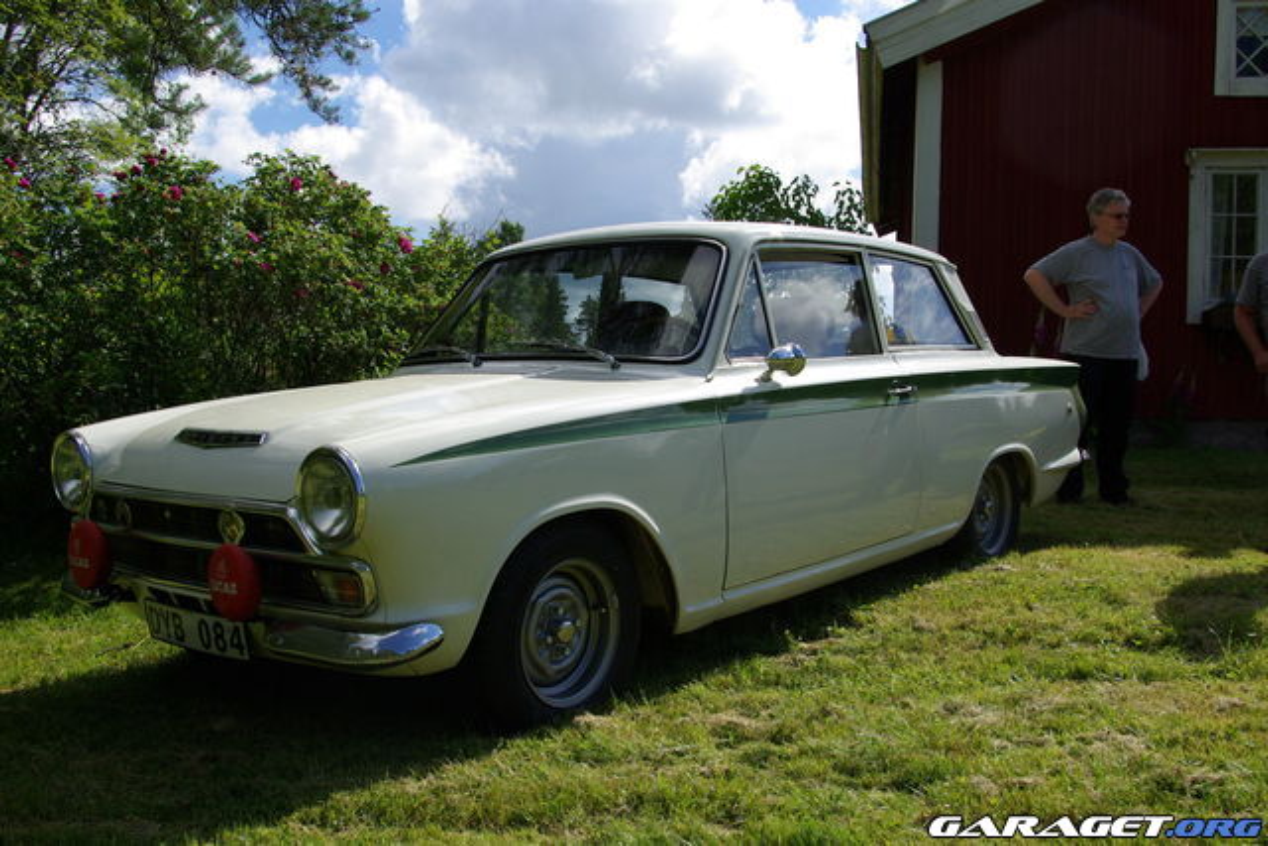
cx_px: 634
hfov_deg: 55.1
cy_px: 423
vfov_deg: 38.4
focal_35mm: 34
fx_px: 1215
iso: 200
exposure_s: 1/350
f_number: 9.5
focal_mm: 23
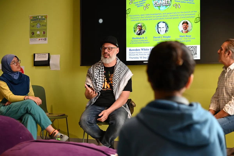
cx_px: 117
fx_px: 455
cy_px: 78
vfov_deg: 19.5
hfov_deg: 28.8
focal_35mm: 70
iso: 1100
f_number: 4
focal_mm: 70
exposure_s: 1/125
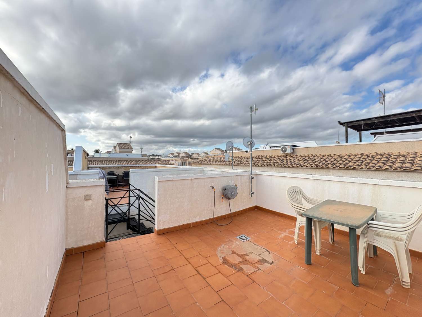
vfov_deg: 85.7
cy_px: 158
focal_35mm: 14
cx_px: 211
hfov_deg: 102.1
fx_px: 171
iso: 40
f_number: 2.2
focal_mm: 2.22
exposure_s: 1/569
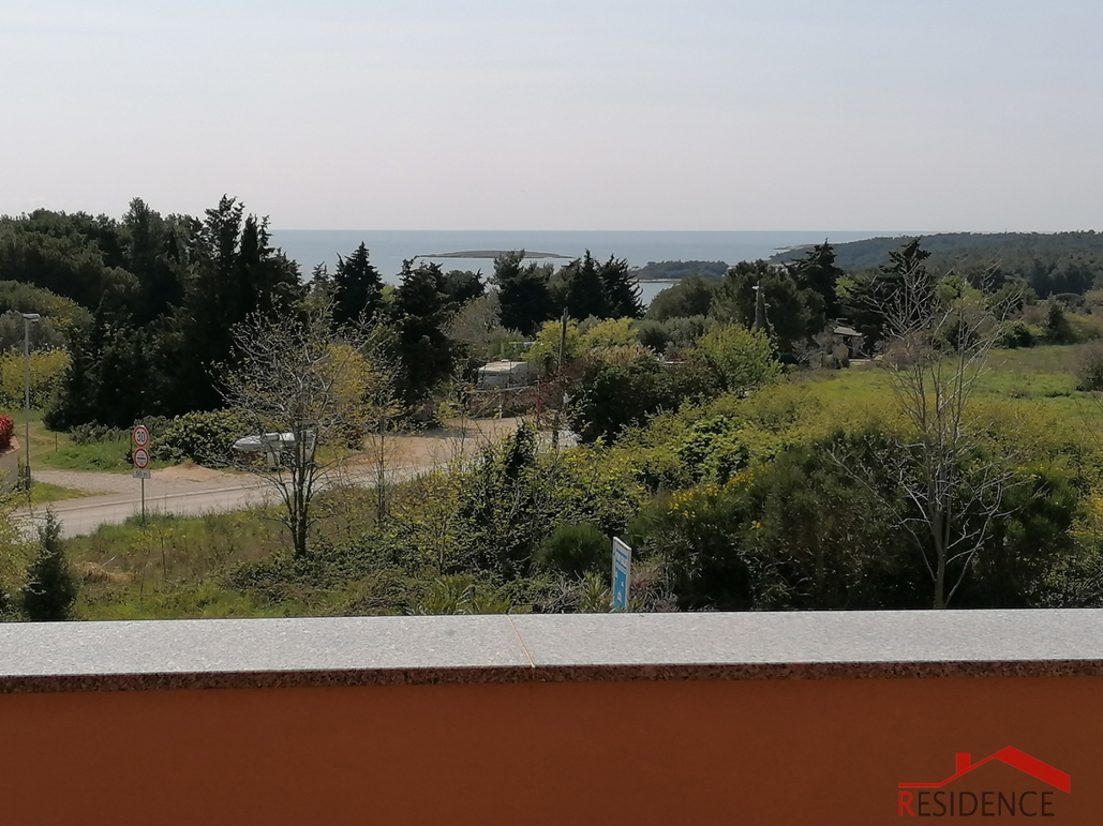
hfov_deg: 30.7
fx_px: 2007
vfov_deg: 23.3
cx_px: 474
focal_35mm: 63
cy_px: 403
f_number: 1.8
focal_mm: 4.75
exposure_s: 1/2747
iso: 50
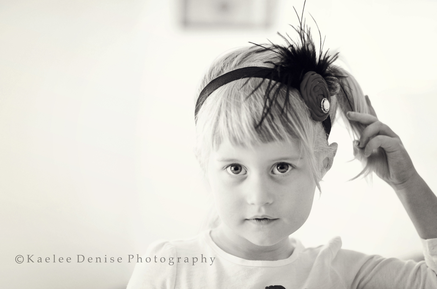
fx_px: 909
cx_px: 218
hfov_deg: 27.0
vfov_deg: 18.1
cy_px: 144
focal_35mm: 75
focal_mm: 50
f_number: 1.6
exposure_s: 1/500
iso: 400
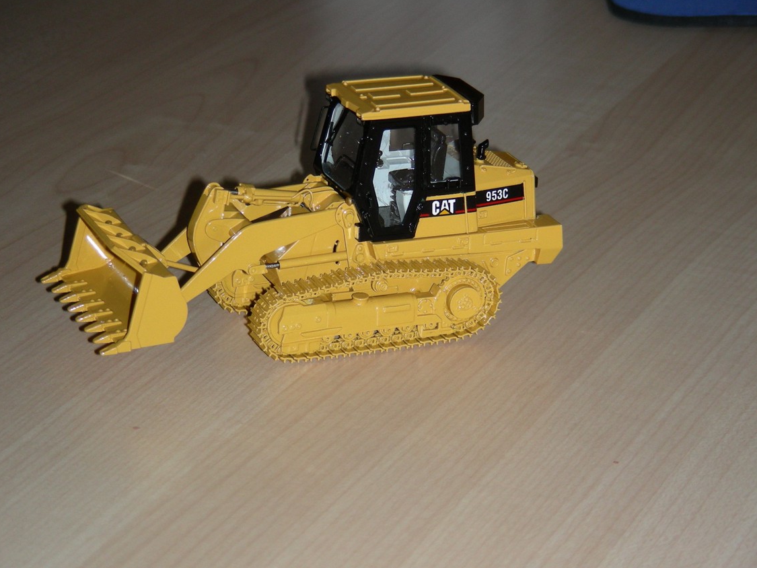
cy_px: 283
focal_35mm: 129
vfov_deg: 11.5
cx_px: 380
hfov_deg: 15.3
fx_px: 2821
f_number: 3.5
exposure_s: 1/120
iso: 50
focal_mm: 21.3
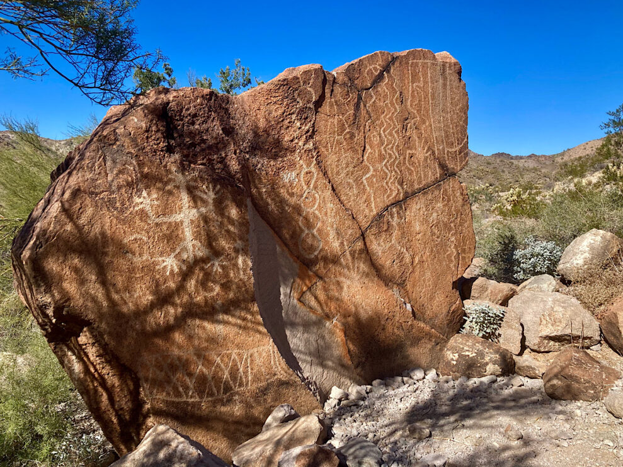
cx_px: 307
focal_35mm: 29
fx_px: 522
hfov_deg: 61.7
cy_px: 226
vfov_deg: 48.2
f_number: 1.8
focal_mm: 3.99
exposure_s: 1/1715
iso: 20
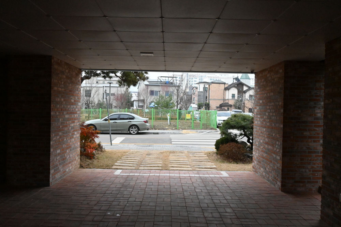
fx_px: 312
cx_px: 170
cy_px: 114
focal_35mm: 33
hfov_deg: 57.2
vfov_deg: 39.9
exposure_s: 1/4000
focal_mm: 22
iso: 6400
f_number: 5
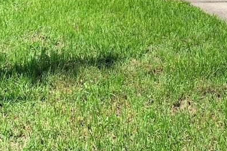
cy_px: -120
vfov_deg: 14.0
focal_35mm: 87
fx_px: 548
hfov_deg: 23.3
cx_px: 87
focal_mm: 4.25
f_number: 1.8
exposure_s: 1/1136
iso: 25
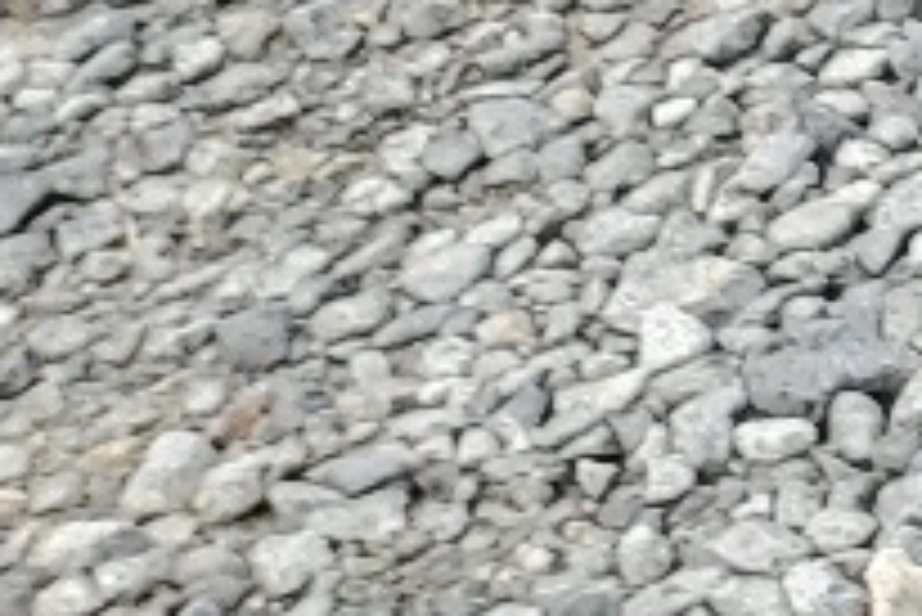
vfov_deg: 5.7
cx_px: 3567
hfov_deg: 7.3
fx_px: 5408
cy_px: -1763
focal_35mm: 211
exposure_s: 1/141
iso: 50
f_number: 1.5
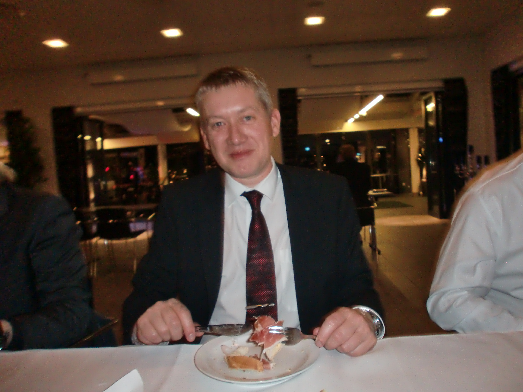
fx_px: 393
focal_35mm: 26
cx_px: 262
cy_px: 196
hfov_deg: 67.3
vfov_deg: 53.1
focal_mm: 4.65
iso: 400
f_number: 2.6
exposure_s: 1/20
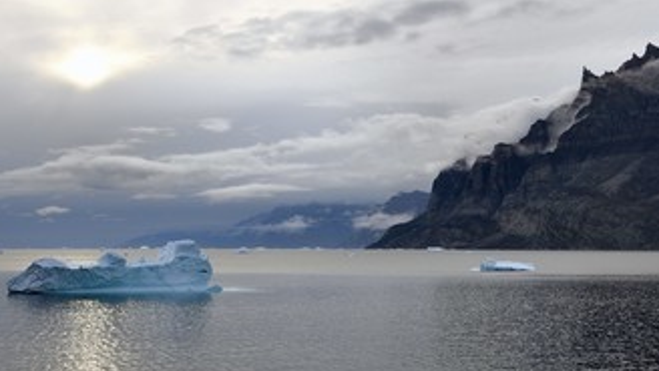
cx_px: 323
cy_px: 247
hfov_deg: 31.4
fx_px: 1172
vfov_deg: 18.0
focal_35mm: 67
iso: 400
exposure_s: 1/250
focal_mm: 50
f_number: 10
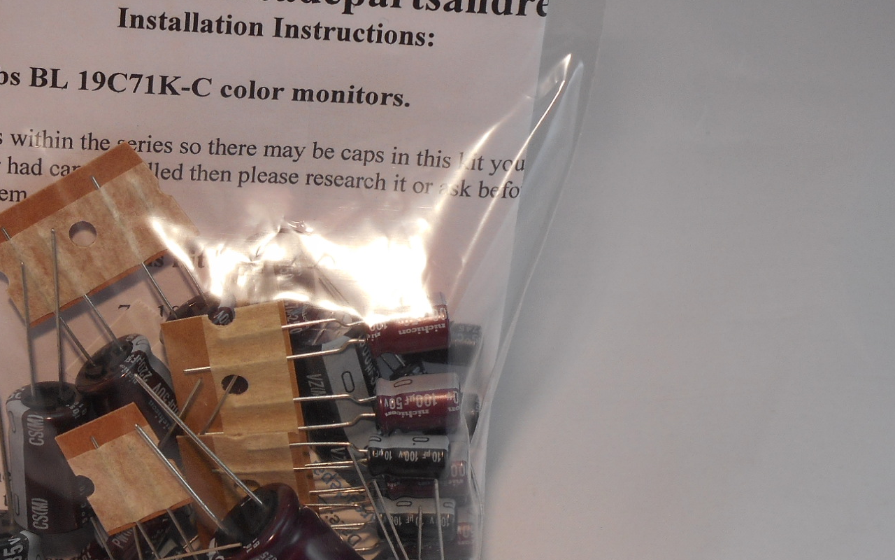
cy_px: 225
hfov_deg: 18.7
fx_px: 2707
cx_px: 231
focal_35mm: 111
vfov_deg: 11.8
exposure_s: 1/30
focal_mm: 10.5
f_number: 5.1
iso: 110
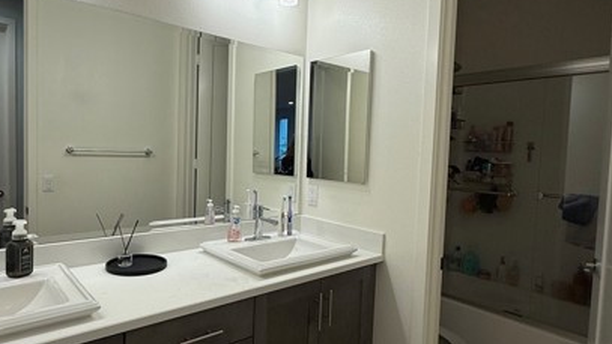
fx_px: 389
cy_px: 170
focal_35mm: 24
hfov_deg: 75.9
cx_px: 265
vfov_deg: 47.7
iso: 50
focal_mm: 2.22
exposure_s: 1/120
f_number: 2.2
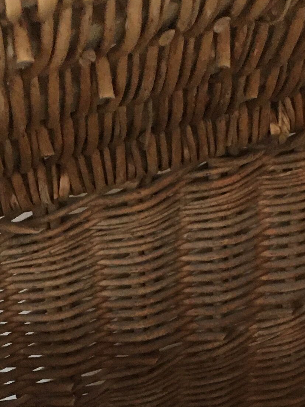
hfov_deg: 14.0
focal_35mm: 106
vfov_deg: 17.8
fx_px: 1246
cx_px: 156
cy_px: 473
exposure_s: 1/20
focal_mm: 4.15
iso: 200
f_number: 2.2
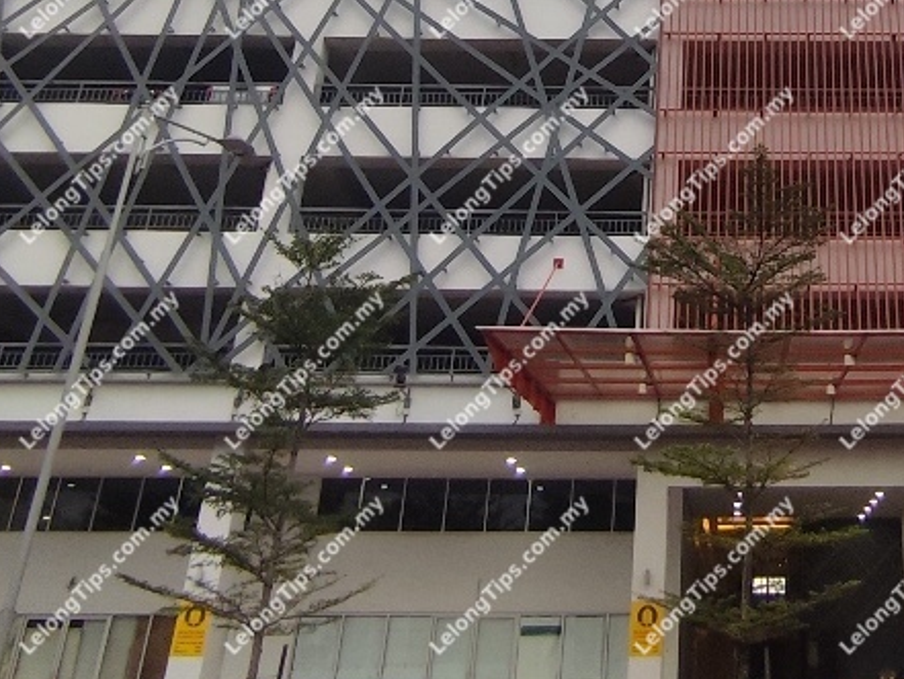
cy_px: -215
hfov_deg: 41.1
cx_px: 652
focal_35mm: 45
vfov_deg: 26.9
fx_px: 1175
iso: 50
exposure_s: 1/155
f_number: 2.2
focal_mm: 1.65
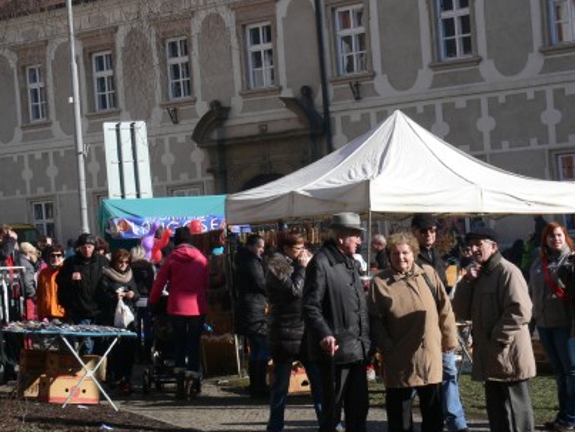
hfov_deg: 22.7
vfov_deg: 17.2
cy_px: 207
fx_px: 1430
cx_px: 291
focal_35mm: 86
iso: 80
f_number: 5.6
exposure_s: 1/250
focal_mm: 13.4
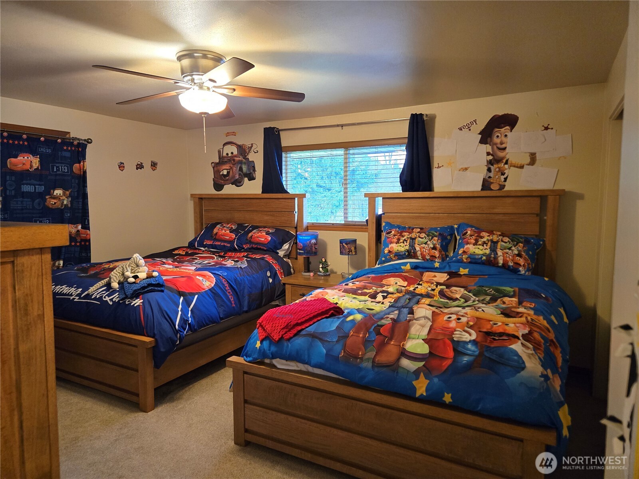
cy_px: 240
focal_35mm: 23
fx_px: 425
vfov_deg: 58.9
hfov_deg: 73.9
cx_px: 320
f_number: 1.8
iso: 800
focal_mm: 5.4
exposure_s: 1/60
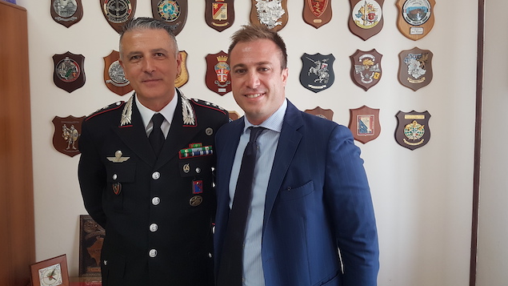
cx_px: 255
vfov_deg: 39.7
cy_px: 96
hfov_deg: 66.1
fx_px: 391
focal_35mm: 29
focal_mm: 4.2
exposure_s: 1/50
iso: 64
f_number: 1.7
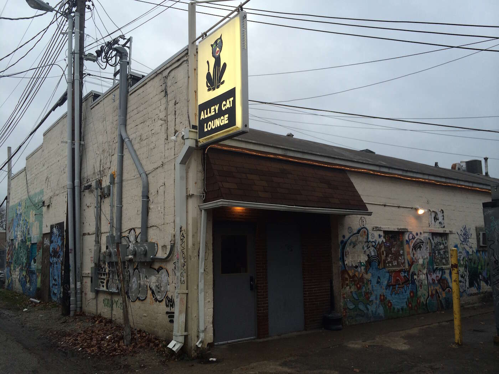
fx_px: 432
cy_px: 187
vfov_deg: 46.8
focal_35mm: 30
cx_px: 250
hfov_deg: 60.0
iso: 40
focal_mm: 4.12
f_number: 2.2
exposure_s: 1/120
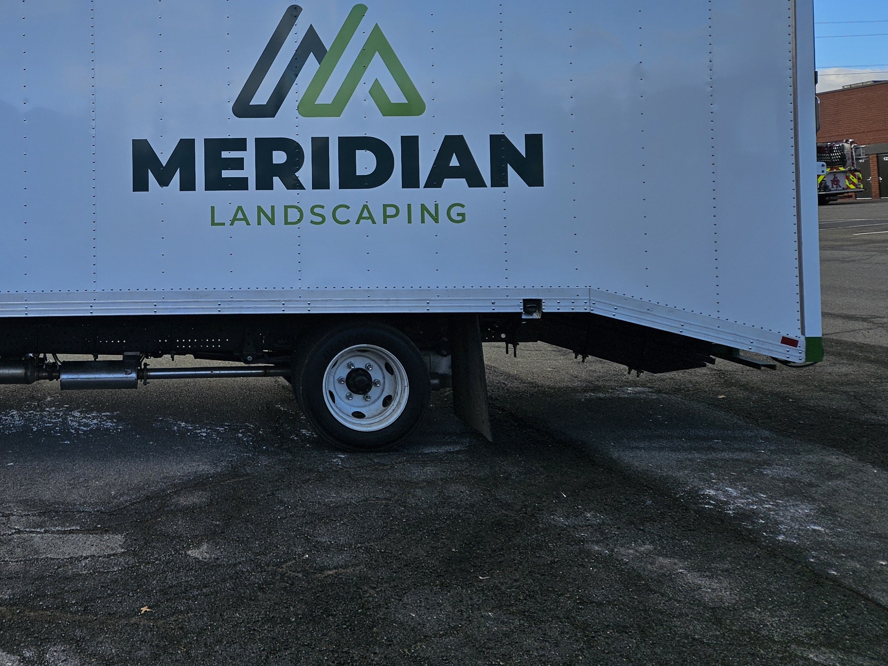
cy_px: 159
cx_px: 206
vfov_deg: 37.6
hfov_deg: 47.9
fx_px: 949
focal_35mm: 37
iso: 25
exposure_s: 1/1597
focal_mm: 5.4
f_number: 1.8
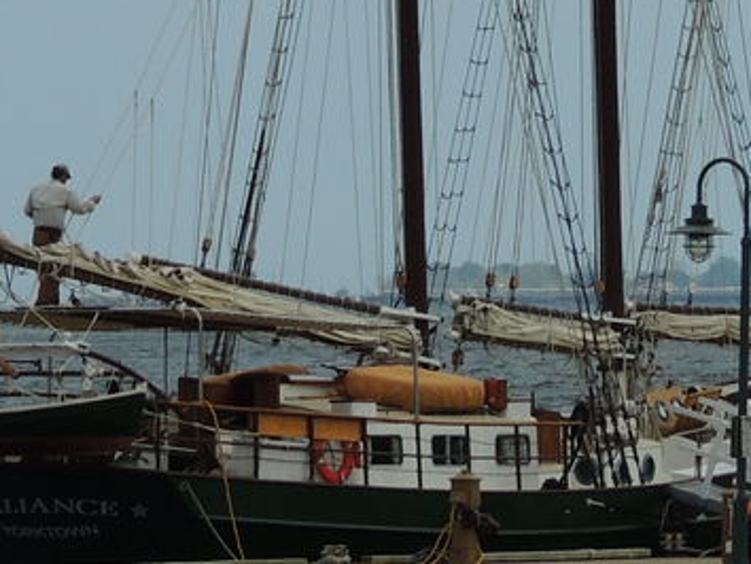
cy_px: -352
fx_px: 14502
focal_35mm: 668
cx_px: 386
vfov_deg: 2.2
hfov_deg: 3.0
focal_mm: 33
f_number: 4.6
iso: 100
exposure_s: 1/1250
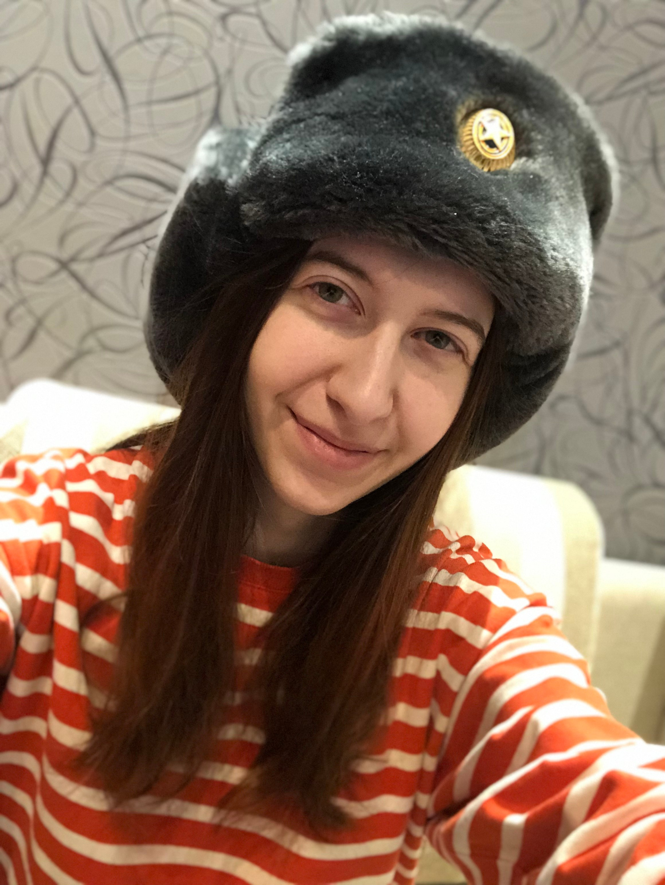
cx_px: 332
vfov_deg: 56.8
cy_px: 442
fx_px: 819
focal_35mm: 32
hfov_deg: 44.2
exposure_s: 1/15
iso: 320
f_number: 2.2
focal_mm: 2.87
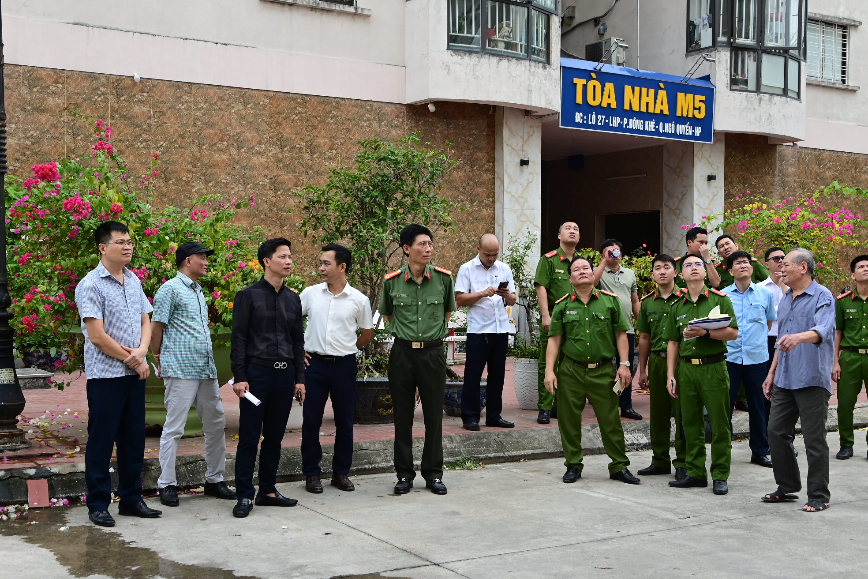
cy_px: 290
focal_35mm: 45
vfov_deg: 29.9
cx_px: 434
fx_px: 1085
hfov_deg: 43.6
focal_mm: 30
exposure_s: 1/200
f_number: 10
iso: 320
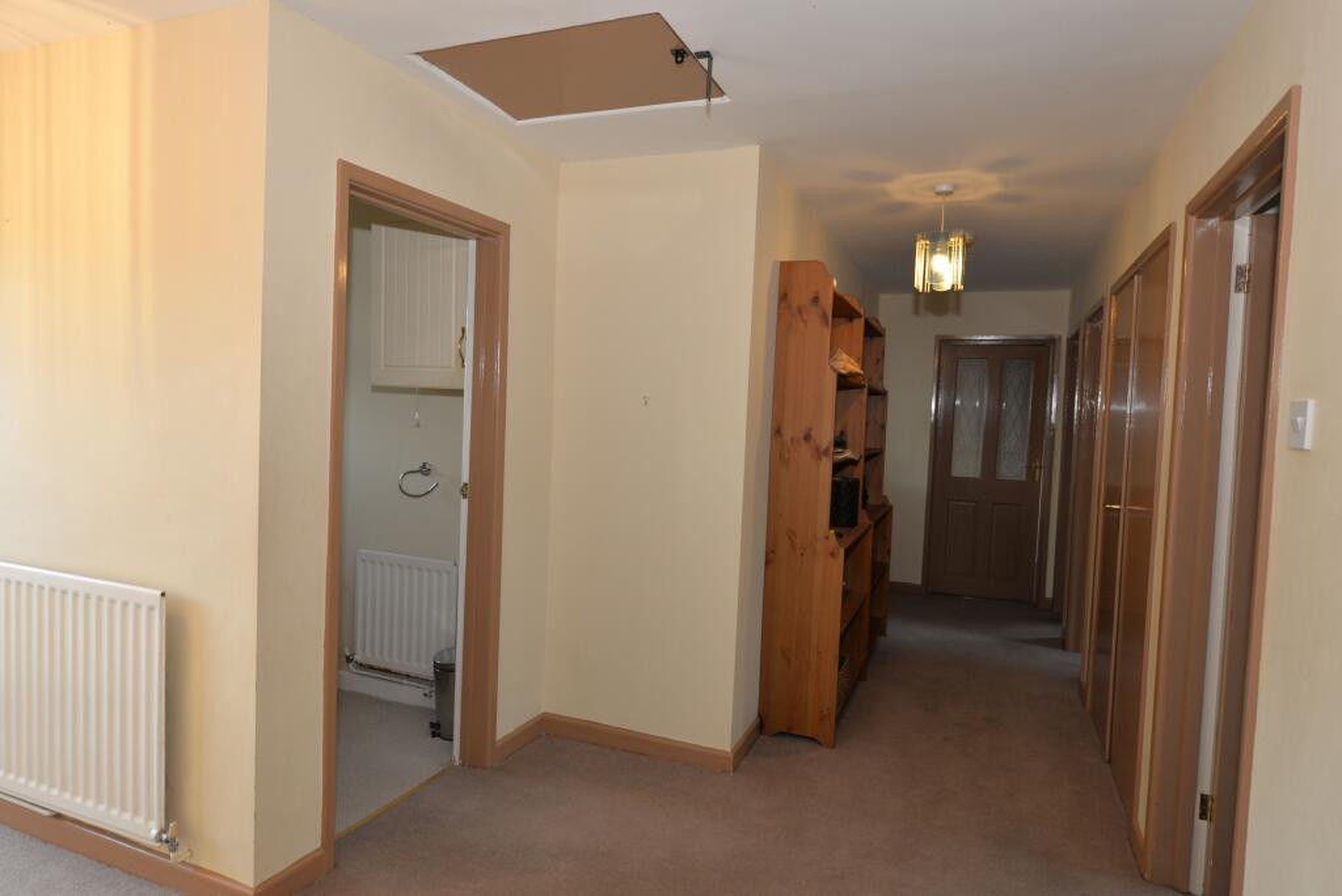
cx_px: 671
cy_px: 448
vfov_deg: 57.3
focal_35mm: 22
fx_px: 821
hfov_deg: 78.5
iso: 800
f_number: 4
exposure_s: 1/60
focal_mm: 22
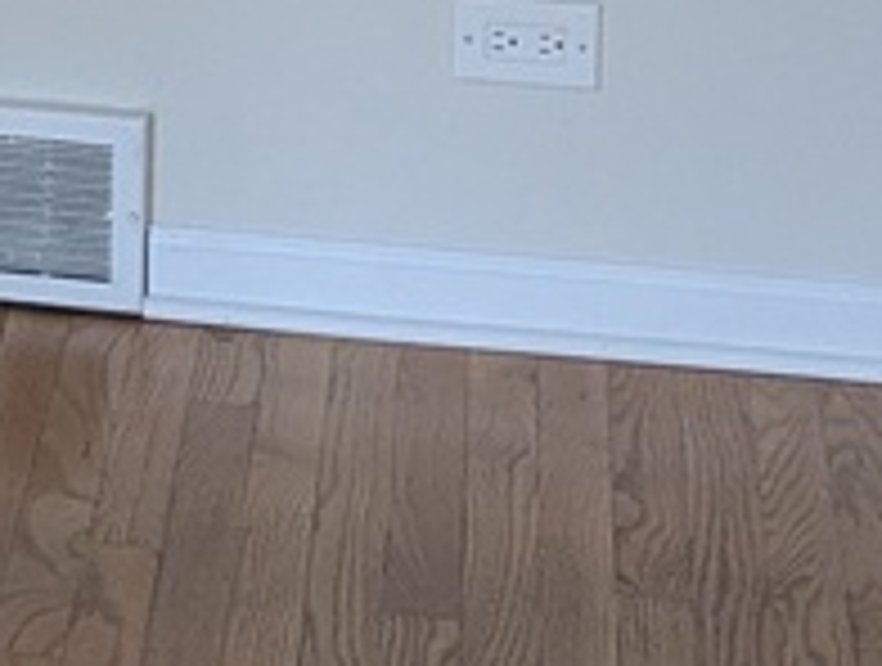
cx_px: -981
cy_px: -806
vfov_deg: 7.7
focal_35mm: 183
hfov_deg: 9.9
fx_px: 4674
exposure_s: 1/100
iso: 460
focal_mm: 5.43
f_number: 1.89
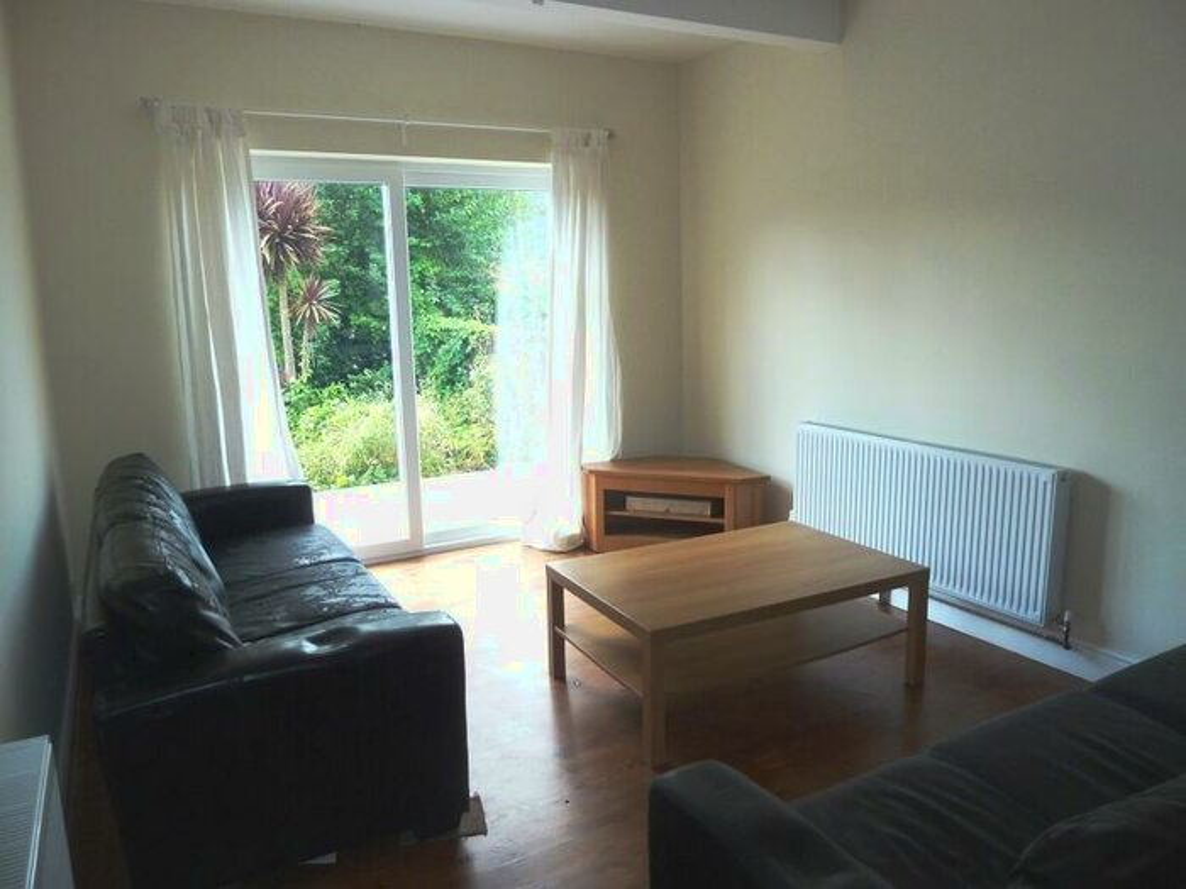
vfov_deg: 54.9
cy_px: 444
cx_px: 593
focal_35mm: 25
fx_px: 857
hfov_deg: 69.4
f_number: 3.3
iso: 100
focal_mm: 4.1
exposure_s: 1/60
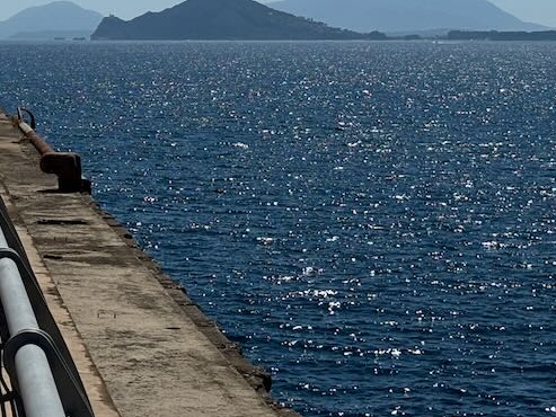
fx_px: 1735
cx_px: 54
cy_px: -1
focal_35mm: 108
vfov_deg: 13.5
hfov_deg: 17.9
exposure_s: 1/7692
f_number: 1.6
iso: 32
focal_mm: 5.96
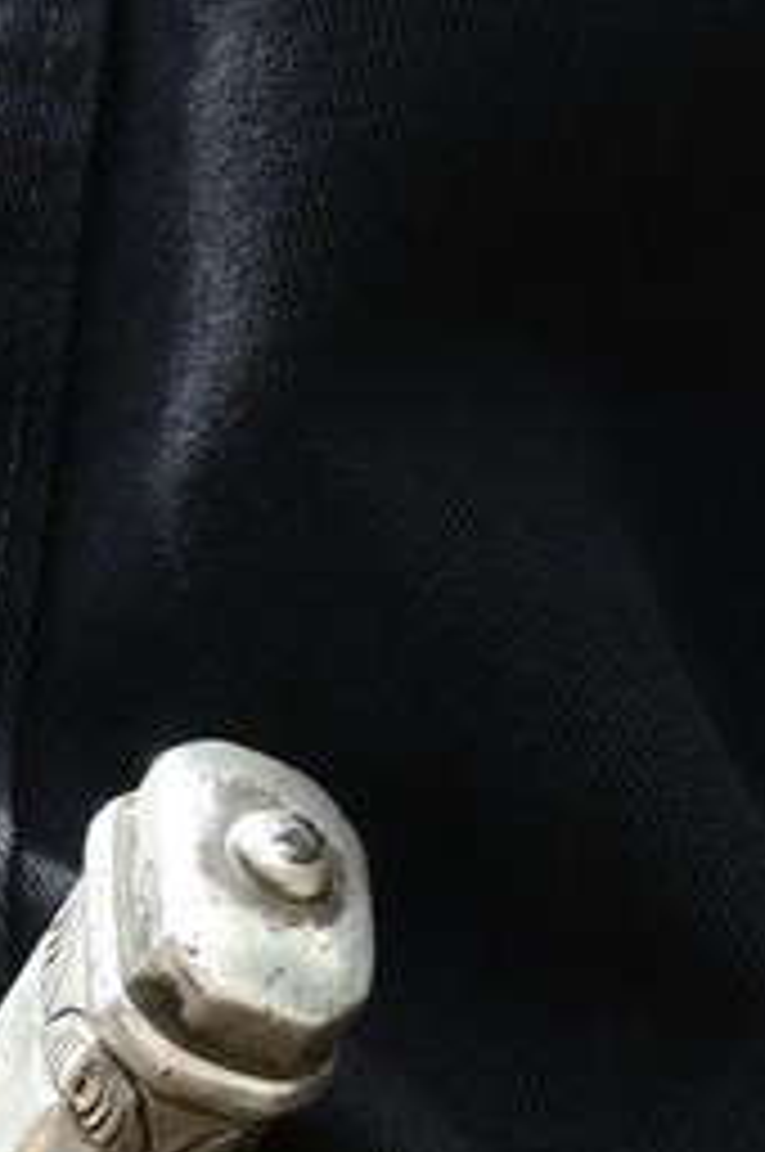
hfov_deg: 3.5
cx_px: -583
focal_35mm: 388
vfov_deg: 5.2
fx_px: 12400
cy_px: 2768
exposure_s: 1/125
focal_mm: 62
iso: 400
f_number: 10
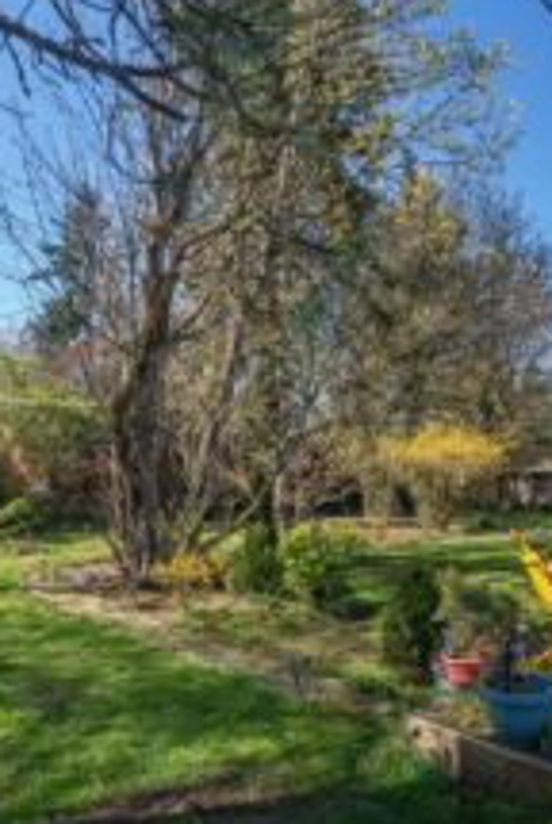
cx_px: 387
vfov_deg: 68.7
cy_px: 489
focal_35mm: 26
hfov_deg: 48.5
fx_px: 596
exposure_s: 1/40
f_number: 7.1
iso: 80
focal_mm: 14
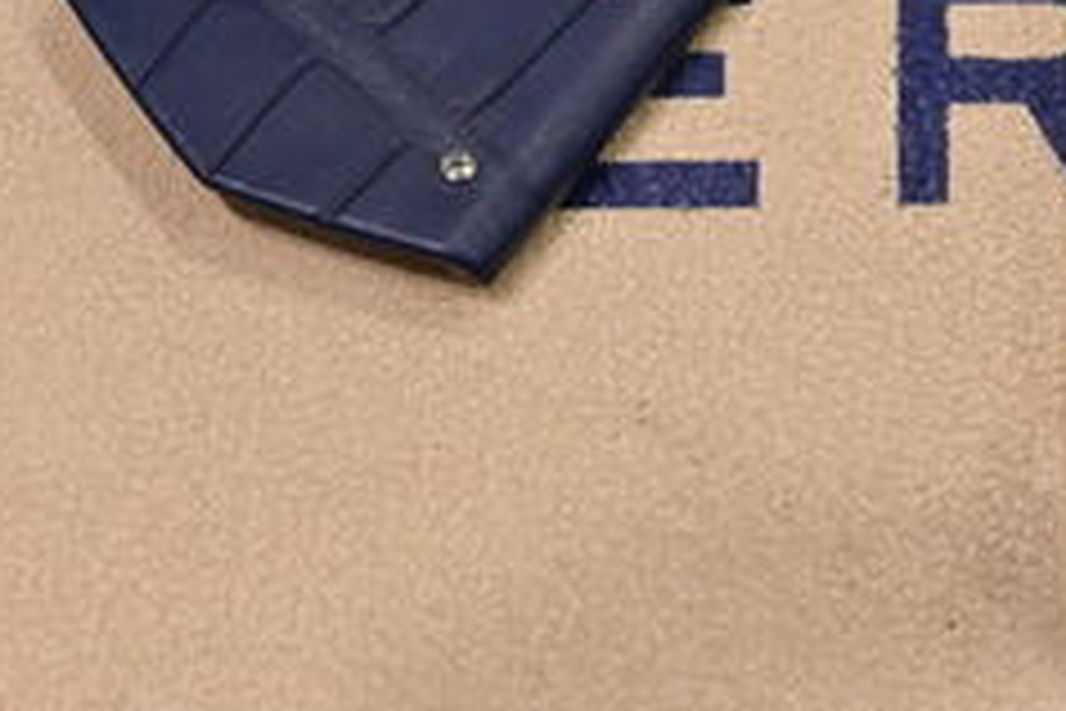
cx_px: 1066
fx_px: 3908
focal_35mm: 132
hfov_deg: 15.3
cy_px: -101
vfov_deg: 10.3
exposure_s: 1/50
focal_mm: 34
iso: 400
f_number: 5
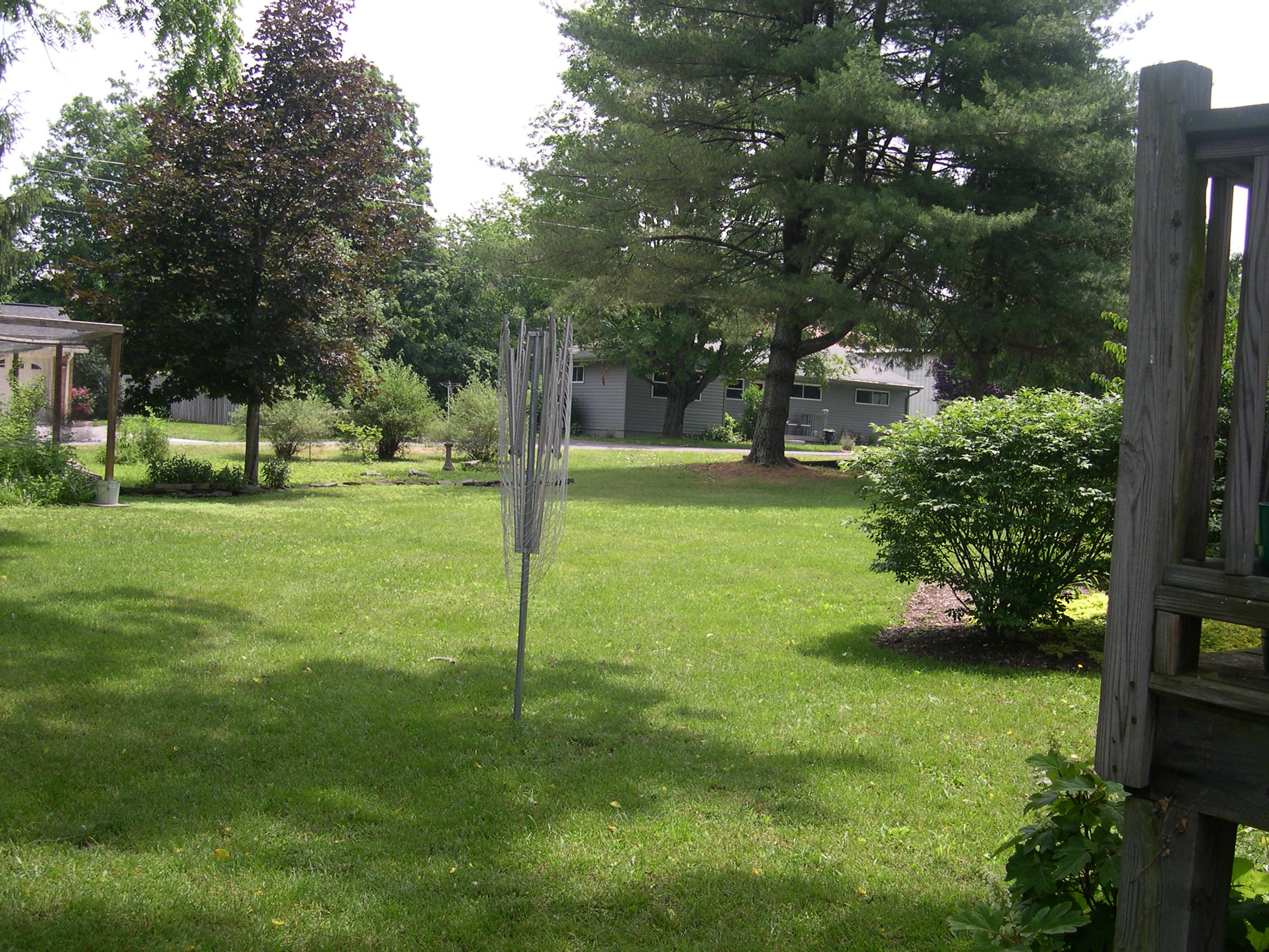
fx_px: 1393
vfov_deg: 37.7
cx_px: 634
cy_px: 476
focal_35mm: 38
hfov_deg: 49.0
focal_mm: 8
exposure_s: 1/510
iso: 100
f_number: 2.8
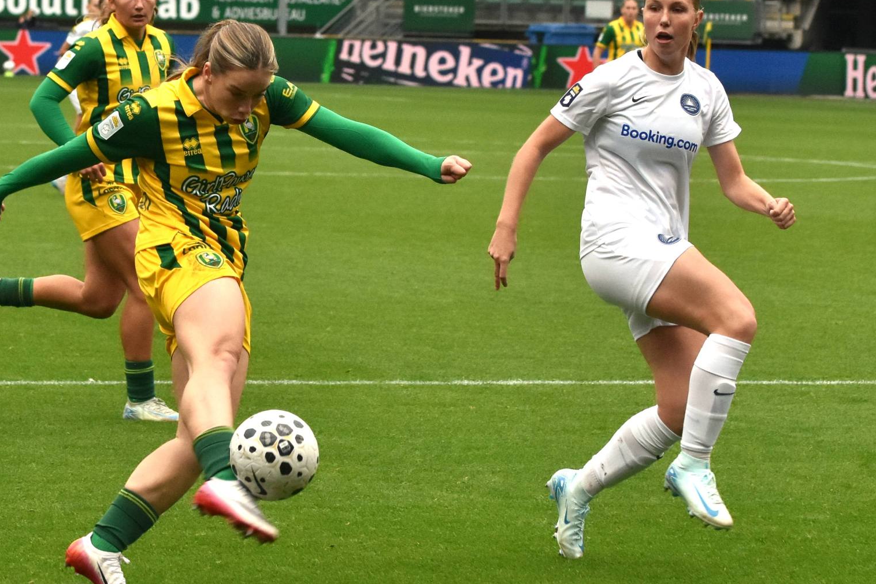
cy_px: 261
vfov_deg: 10.3
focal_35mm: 133
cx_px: 359
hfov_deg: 15.4
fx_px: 3236
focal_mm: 70
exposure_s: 1/1250
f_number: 4
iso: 800
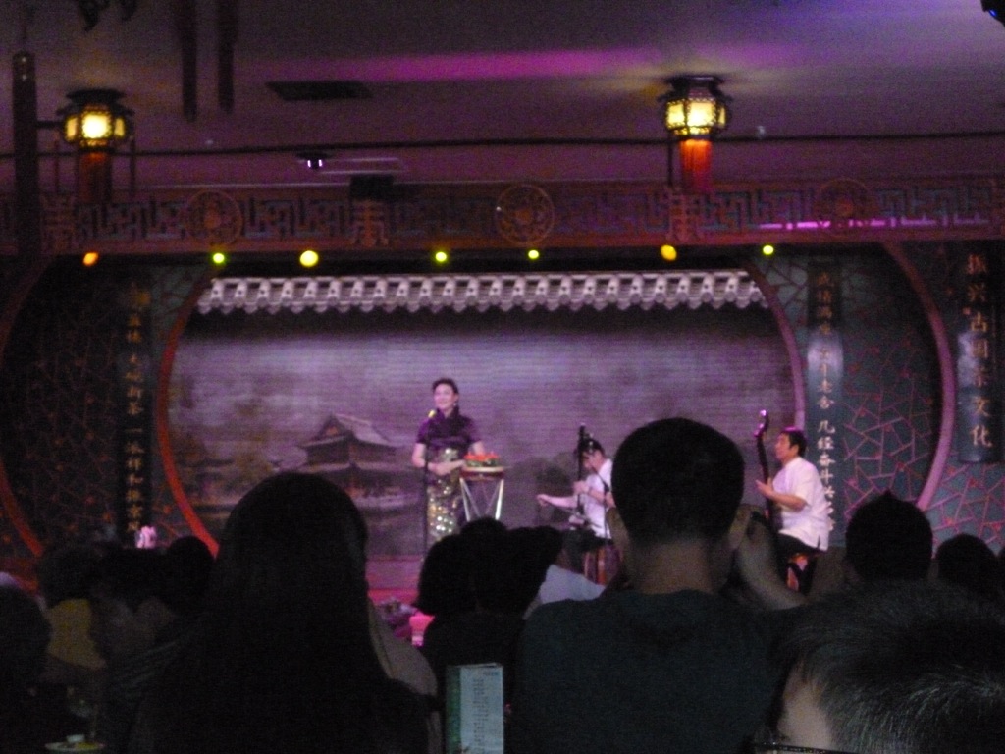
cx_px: 502
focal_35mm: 78
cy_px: 377
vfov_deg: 18.9
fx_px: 2265
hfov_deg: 25.0
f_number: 5.4
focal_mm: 13.9
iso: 1600
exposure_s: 1/60
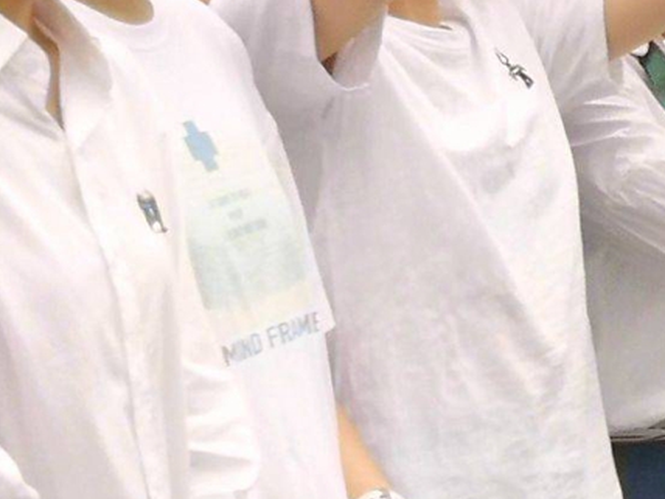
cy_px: -56
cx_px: 788
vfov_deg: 5.8
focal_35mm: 256
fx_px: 4918
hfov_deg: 7.7
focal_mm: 3.95
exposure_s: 1/100
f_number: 1.8
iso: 50
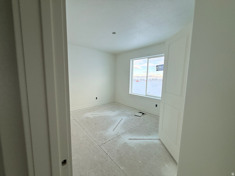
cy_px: 88
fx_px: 95
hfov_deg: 102.1
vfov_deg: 85.7
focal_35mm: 14
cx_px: 118
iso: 50
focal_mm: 2.22
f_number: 2.2
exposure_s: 1/124
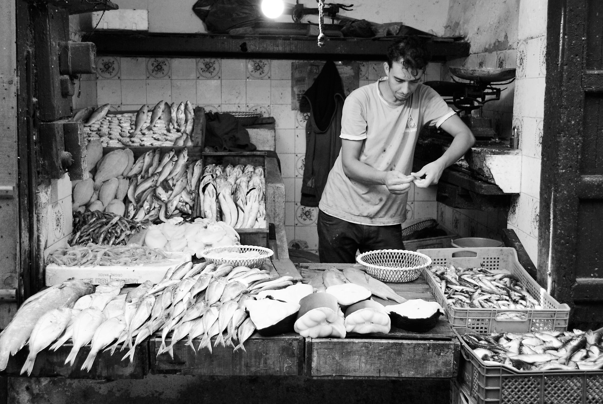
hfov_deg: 41.1
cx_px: 302
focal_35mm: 48
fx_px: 805
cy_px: 202
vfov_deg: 28.2
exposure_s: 1/50
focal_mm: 32
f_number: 4.8
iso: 200
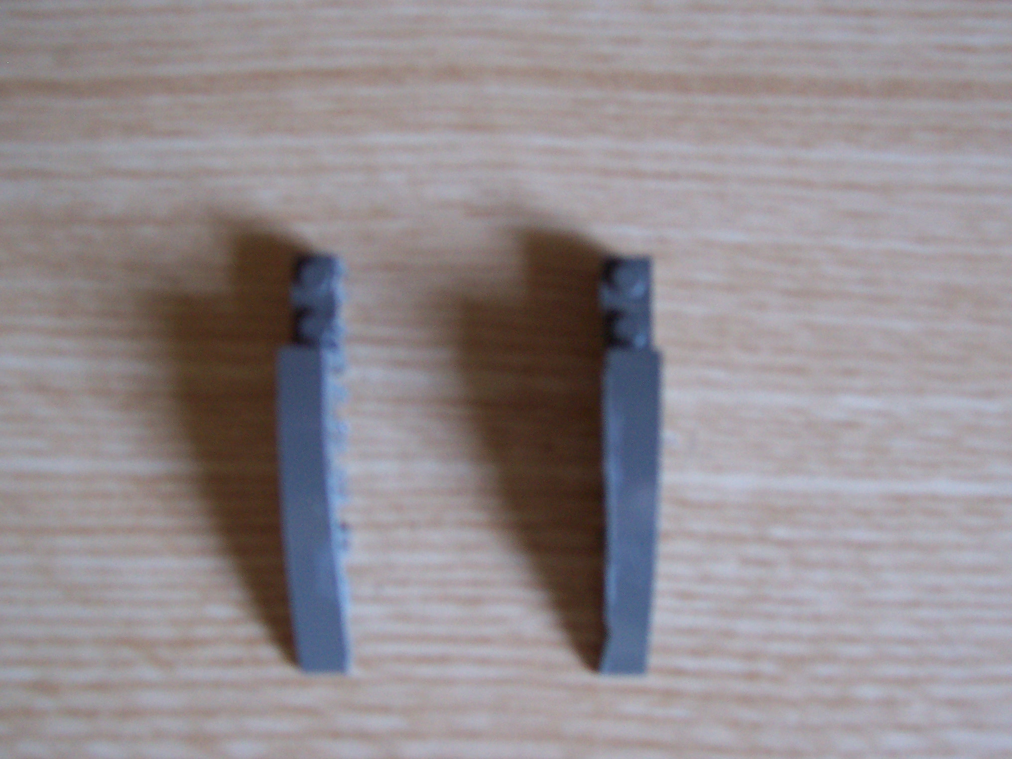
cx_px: 506
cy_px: 380
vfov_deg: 38.7
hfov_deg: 50.1
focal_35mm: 37
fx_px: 1082
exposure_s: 1/15
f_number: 2.8
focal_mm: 5.6
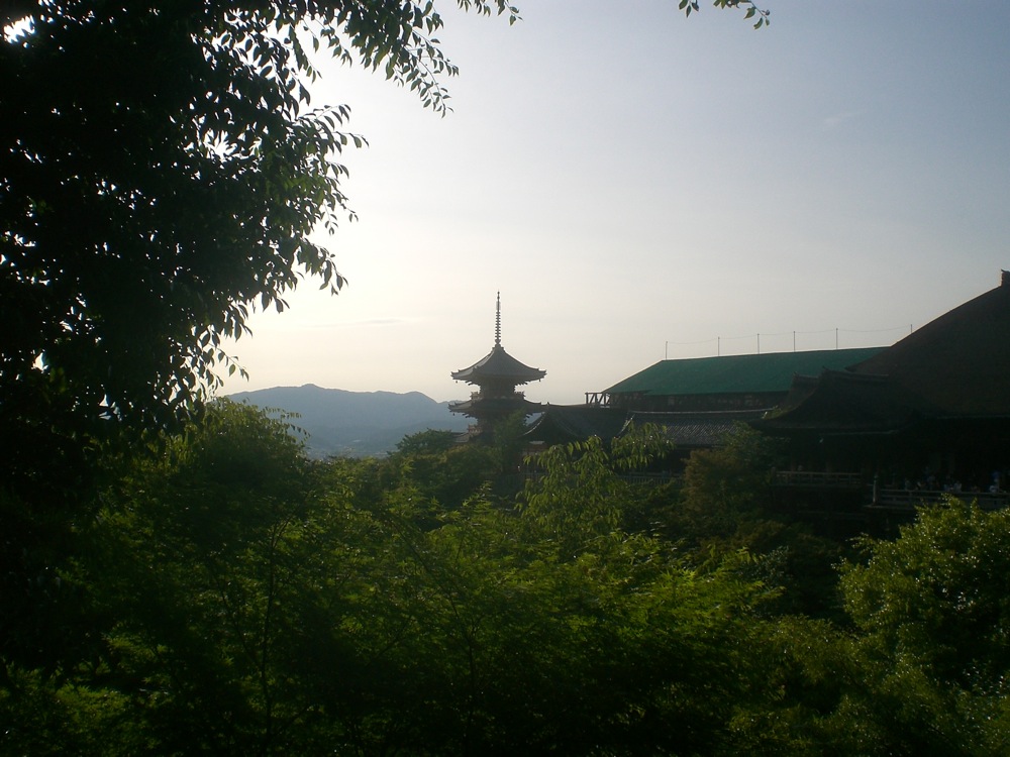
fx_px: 1109
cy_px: 378
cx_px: 505
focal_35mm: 38
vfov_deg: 37.7
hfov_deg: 49.0
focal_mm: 6.3
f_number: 4.4
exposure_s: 1/800
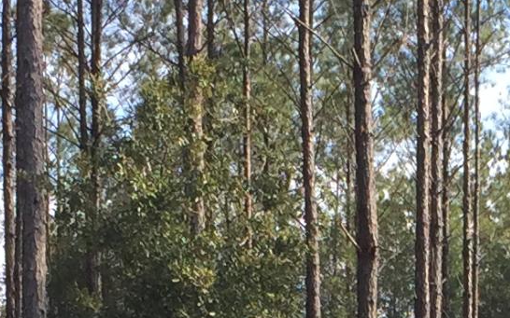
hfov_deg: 12.1
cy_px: 689
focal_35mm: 169
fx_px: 2348
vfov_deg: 7.4
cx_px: 597
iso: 32
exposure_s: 1/514
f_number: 2.2
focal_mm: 4.15
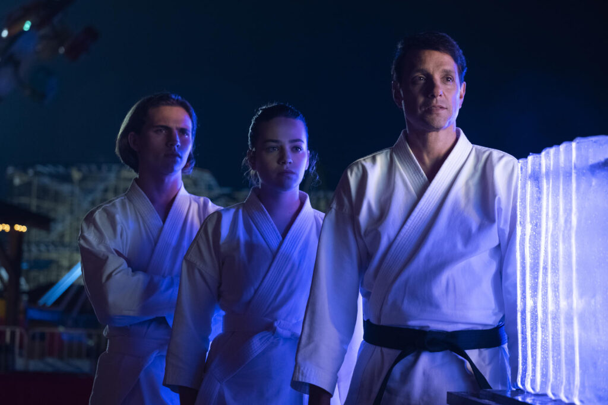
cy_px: 202
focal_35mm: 84
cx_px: 304
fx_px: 1419
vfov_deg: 16.3
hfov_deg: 24.2
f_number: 3.2
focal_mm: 56.3
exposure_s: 1/50
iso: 2000
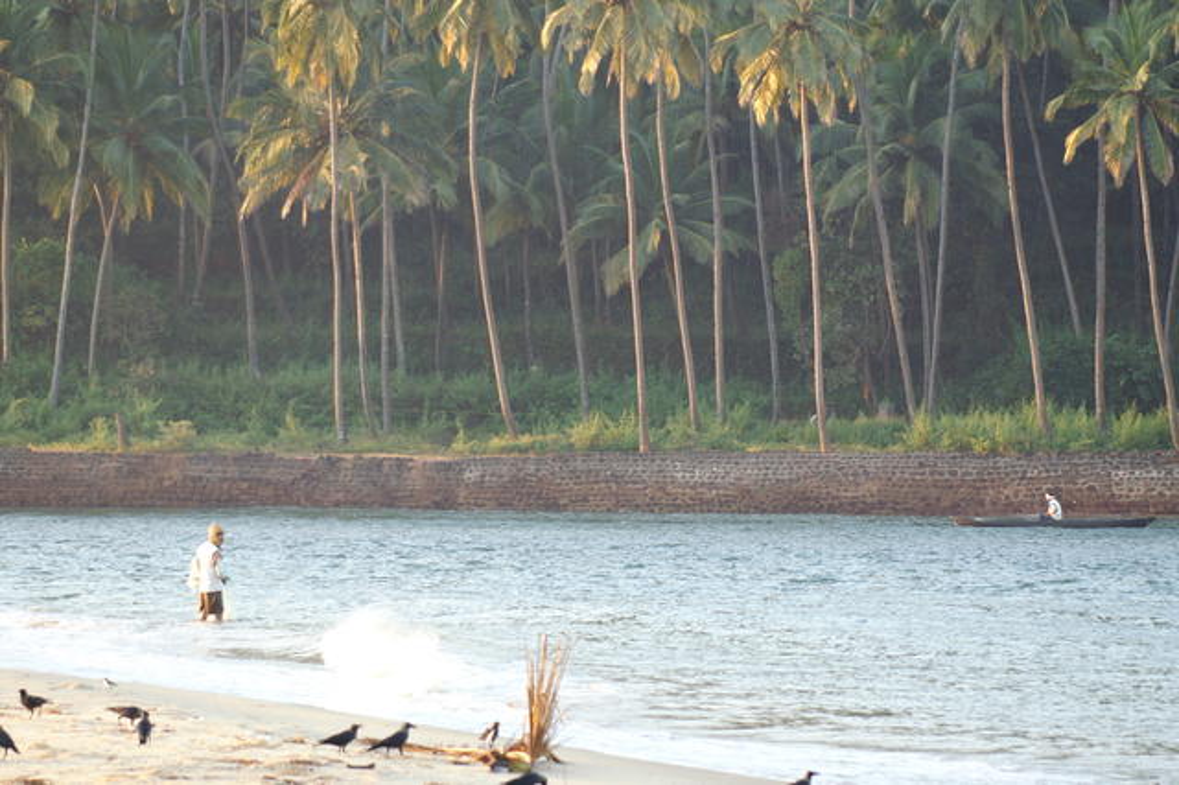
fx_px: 6874
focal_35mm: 210
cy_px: 392
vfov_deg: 6.5
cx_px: 590
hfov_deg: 9.8
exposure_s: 1/80
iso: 250
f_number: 5.6
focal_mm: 140
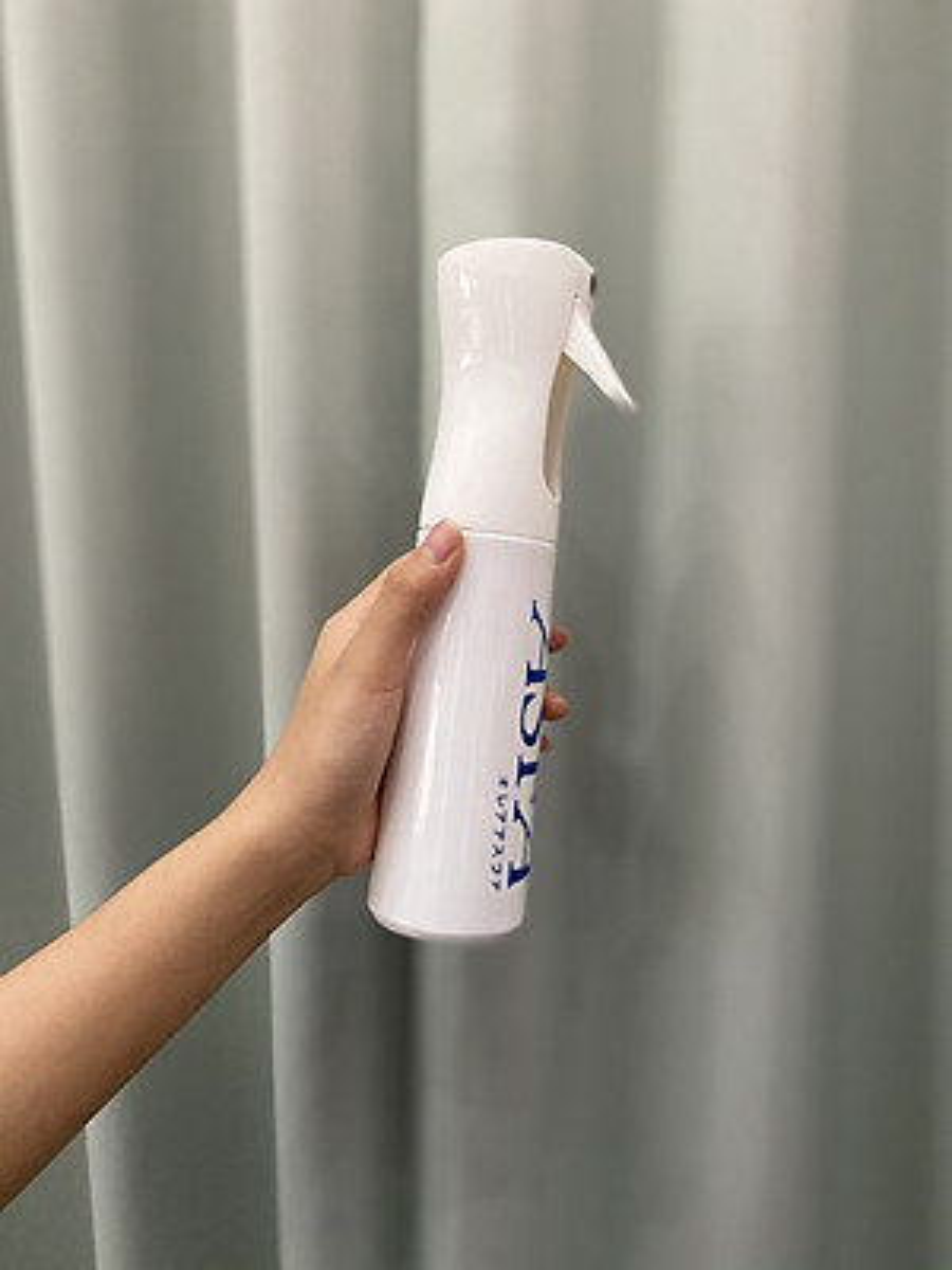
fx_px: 953
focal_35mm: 26
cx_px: 476
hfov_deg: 53.1
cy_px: 635
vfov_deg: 67.3
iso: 320
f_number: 1.8
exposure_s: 1/50
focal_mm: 4.25
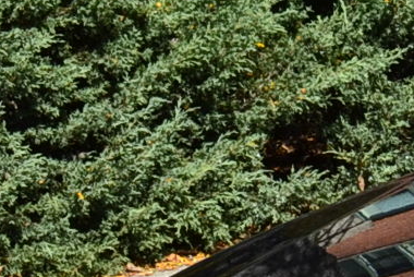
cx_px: 990
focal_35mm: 218
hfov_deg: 8.6
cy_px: 463
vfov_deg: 6.2
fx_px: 2509
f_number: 11
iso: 400
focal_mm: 24
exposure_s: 1/400
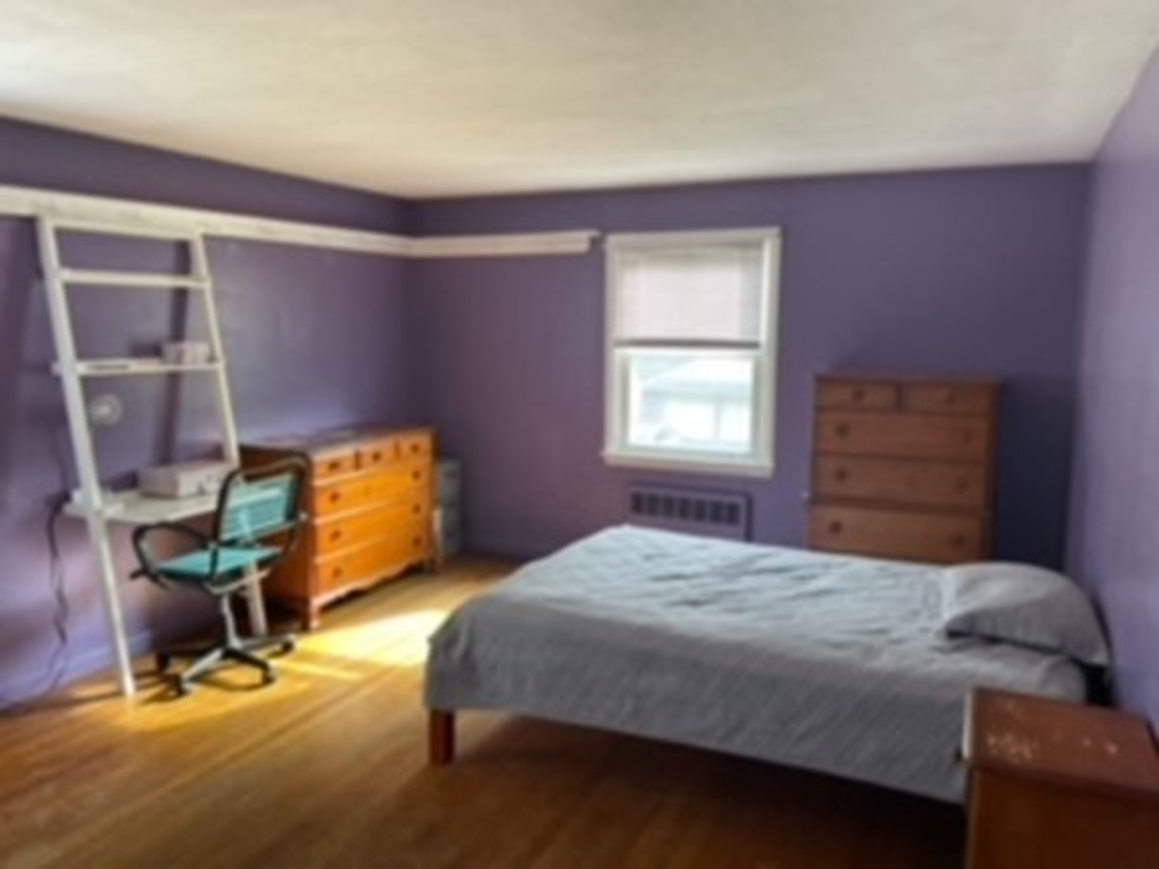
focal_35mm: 26
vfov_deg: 53.1
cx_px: 580
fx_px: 871
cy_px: 434
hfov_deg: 67.3
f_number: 1.6
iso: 125
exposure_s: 1/60
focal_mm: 4.2
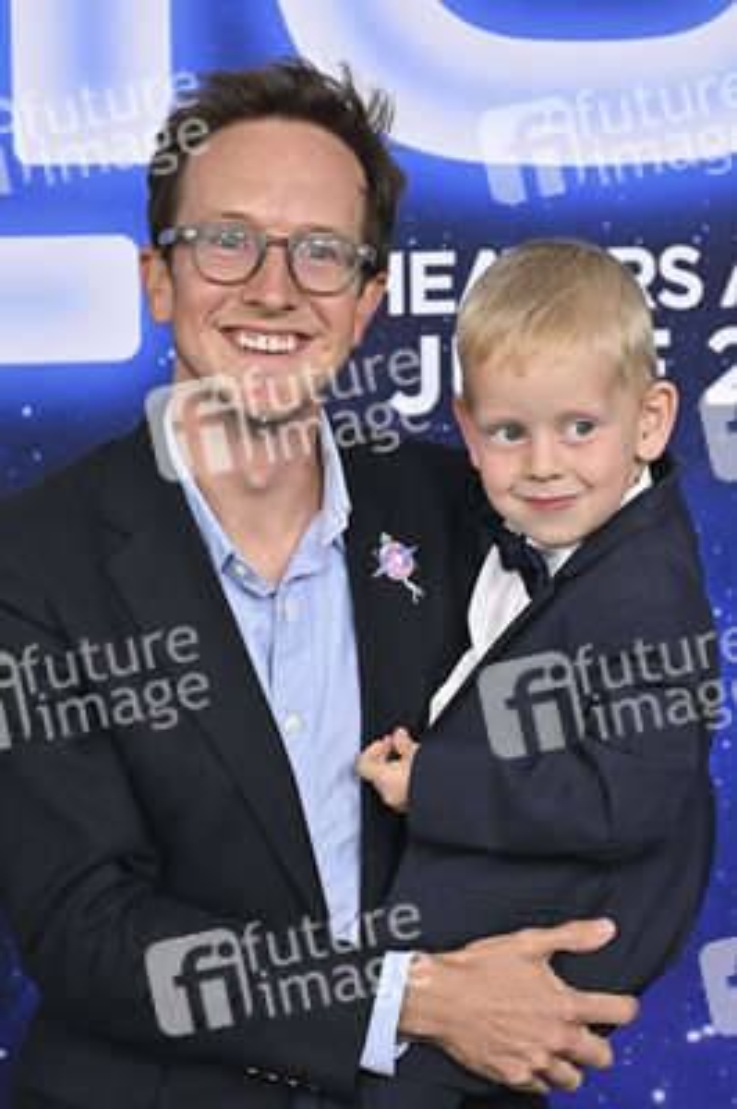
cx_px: 368
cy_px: 554
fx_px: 2953
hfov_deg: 14.2
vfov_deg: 21.3
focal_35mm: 96
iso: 1600
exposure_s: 1/320
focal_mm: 96
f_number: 5.6
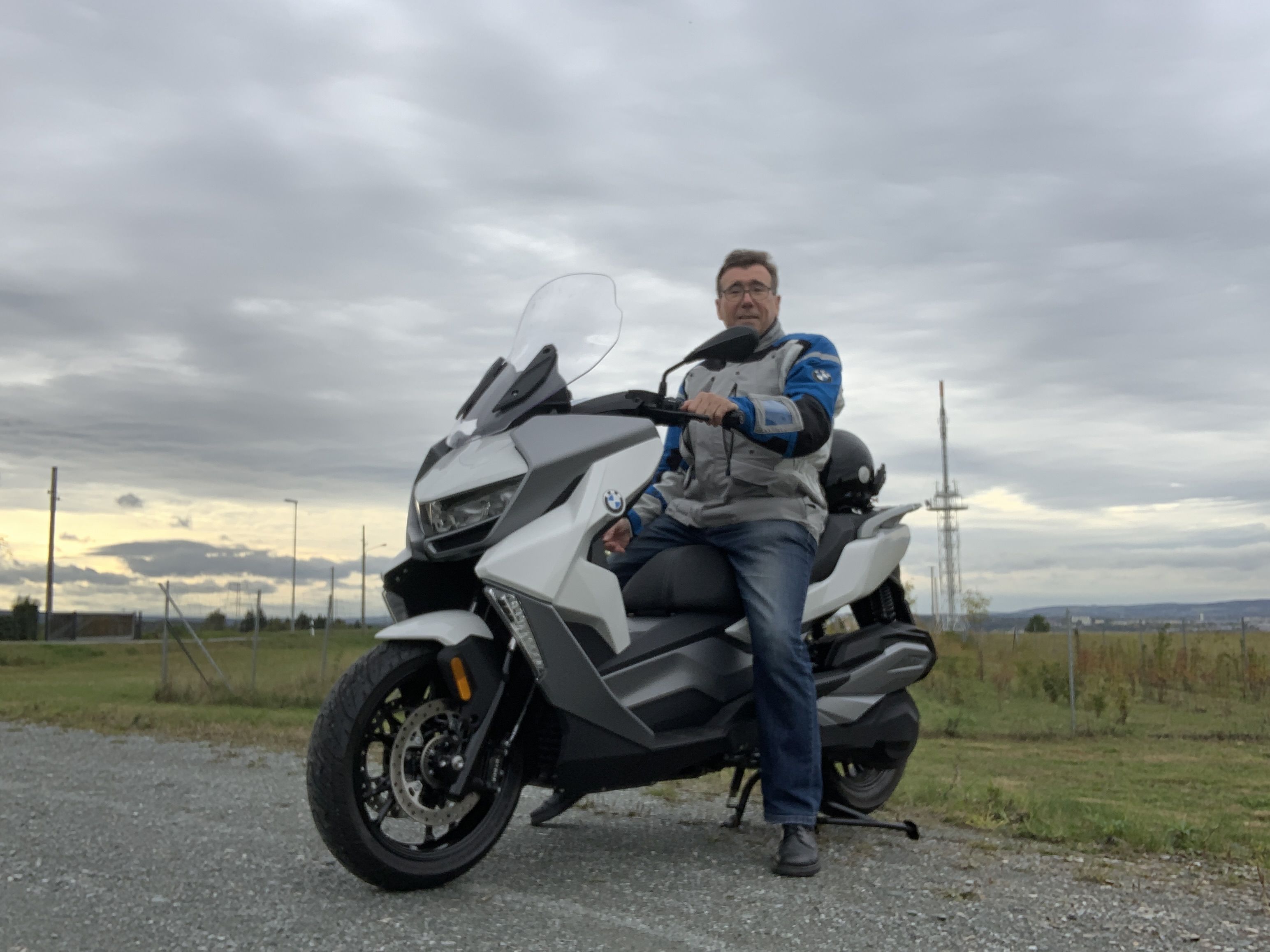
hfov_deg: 56.8
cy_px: 476
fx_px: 1174
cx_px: 635
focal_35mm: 32
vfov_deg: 44.2
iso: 16
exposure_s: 1/578
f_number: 2.2
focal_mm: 2.87
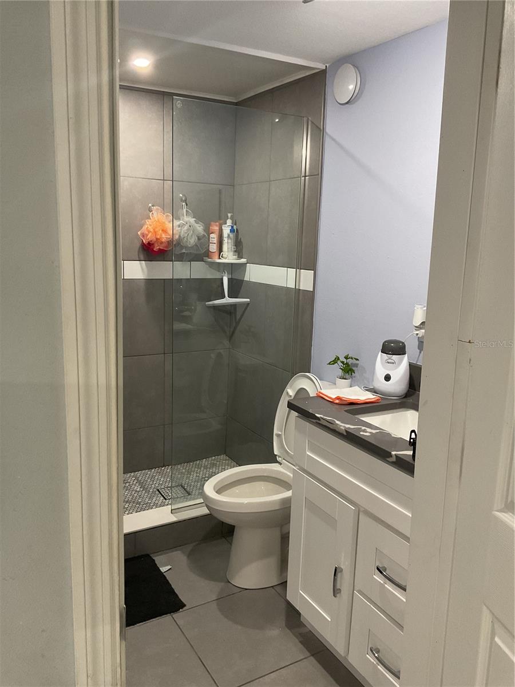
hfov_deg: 48.2
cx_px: 258
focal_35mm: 29
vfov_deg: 61.7
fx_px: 575
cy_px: 344
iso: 160
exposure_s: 1/60
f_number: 1.8
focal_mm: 3
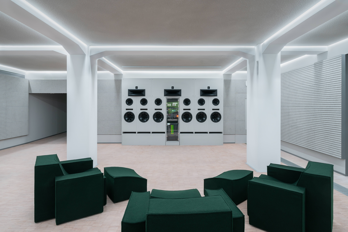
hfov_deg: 86.9
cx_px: 174
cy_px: 116
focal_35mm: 19
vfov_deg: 64.6
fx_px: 184
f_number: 10
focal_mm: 19
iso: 320
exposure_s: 6
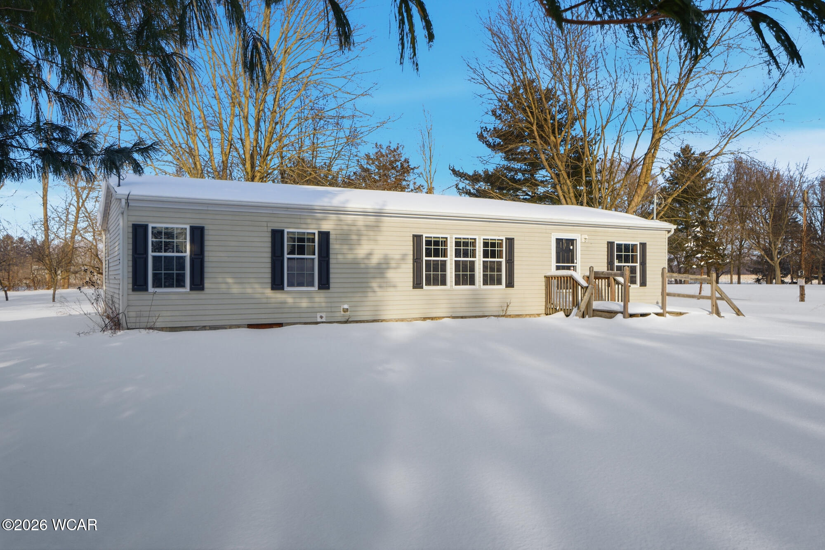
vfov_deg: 47.9
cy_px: 275
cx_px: 412
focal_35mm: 27
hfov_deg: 67.4
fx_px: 619
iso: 100
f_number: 4
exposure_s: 1/4000
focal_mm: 18
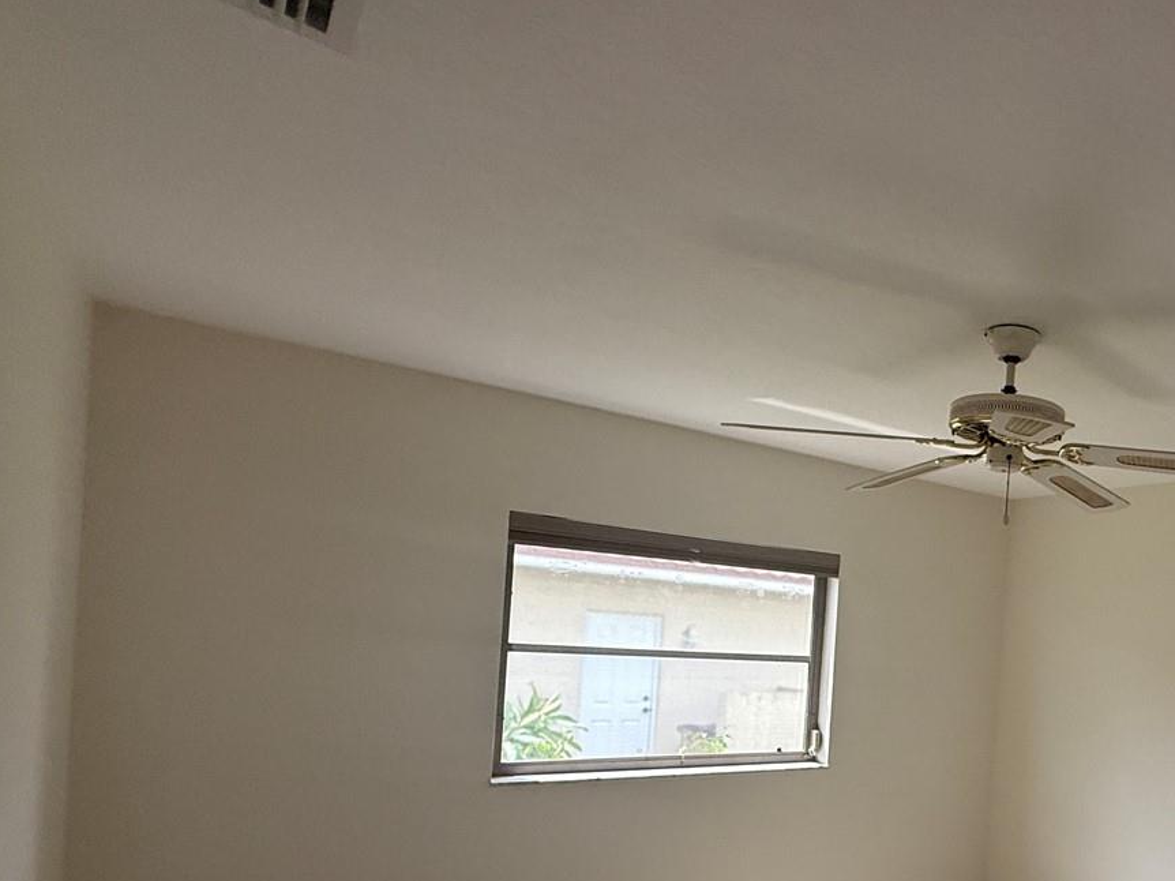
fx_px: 882
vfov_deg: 50.8
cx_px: 1011
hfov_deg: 59.4
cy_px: 661
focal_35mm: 26
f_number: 2.2
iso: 200
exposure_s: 1/120
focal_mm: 2.22
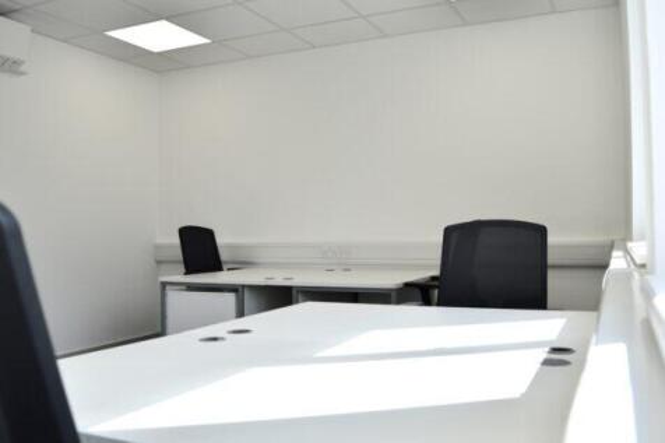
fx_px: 499
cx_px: 332
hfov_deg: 67.4
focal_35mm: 27
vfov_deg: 47.9
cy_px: 222
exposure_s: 1/320
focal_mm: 18
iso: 200
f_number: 5
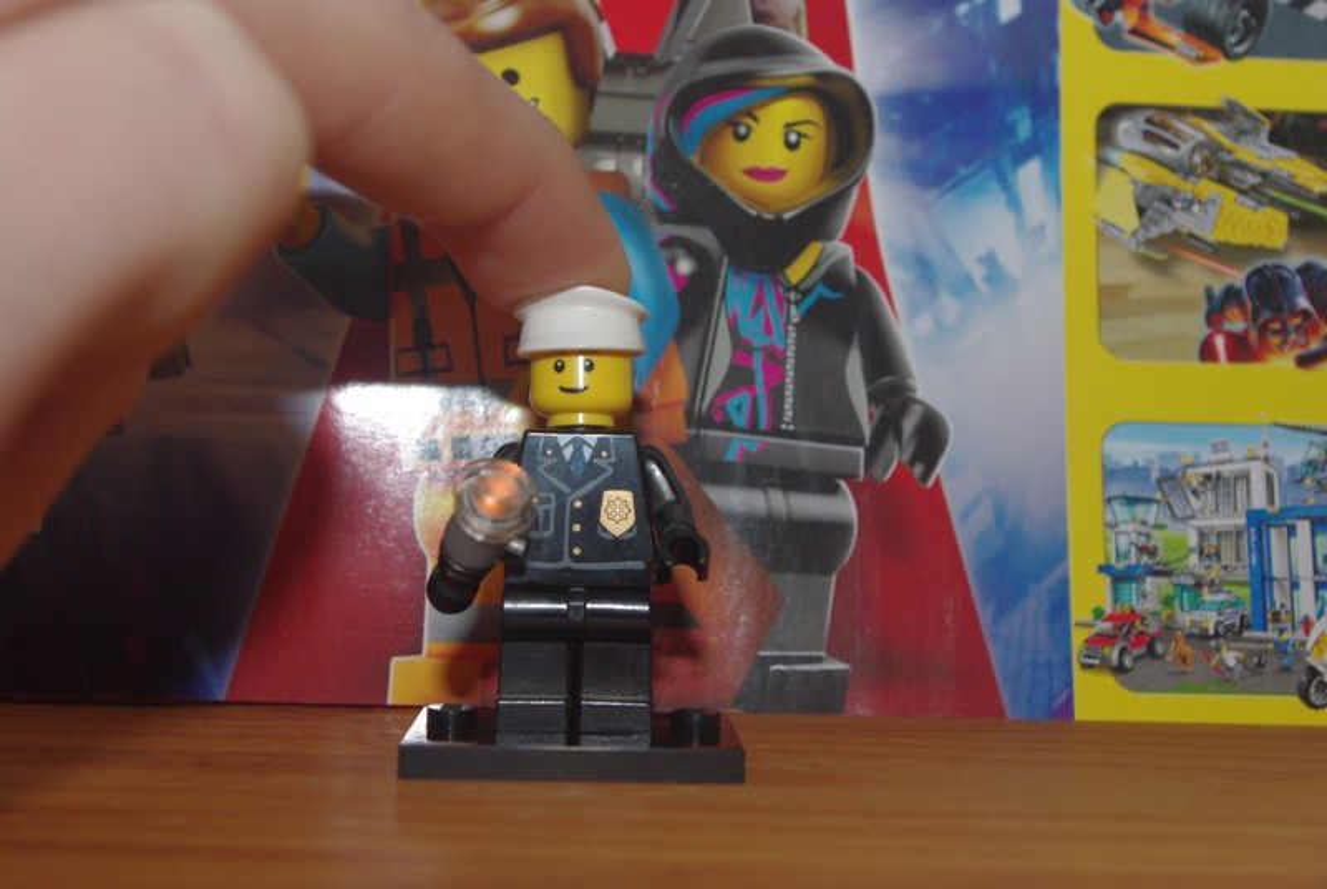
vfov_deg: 27.6
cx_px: 664
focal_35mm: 49
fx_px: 1809
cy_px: 444
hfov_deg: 40.3
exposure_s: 1/45
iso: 400
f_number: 6.7
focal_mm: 32.5
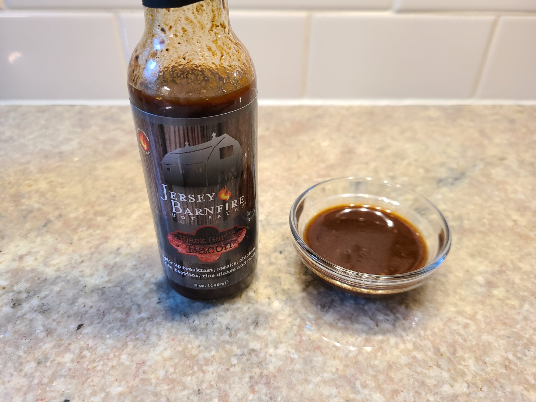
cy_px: 201
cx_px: 268
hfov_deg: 67.3
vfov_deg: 53.1
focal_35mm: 26
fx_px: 403
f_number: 1.8
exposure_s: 1/39
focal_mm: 5.4
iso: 320
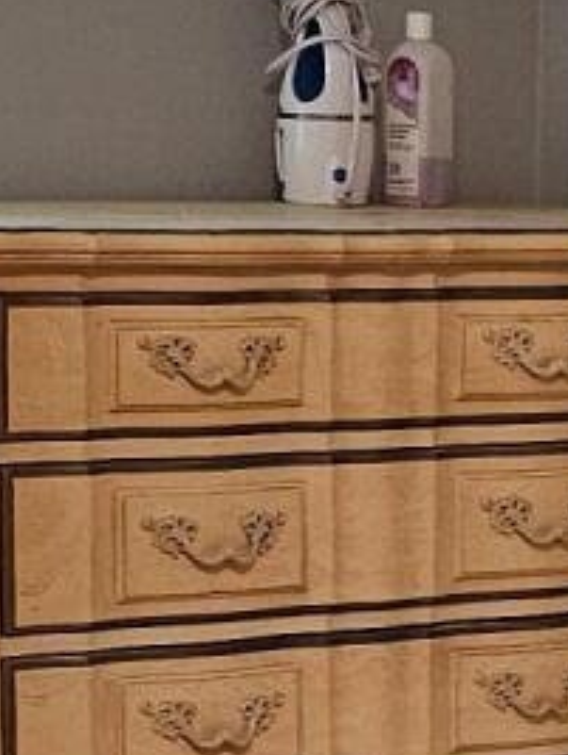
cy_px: 1091
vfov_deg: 11.1
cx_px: 647
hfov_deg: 8.6
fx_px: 3754
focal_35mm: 172
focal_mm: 6.3
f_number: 1.7
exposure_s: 1/60
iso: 800
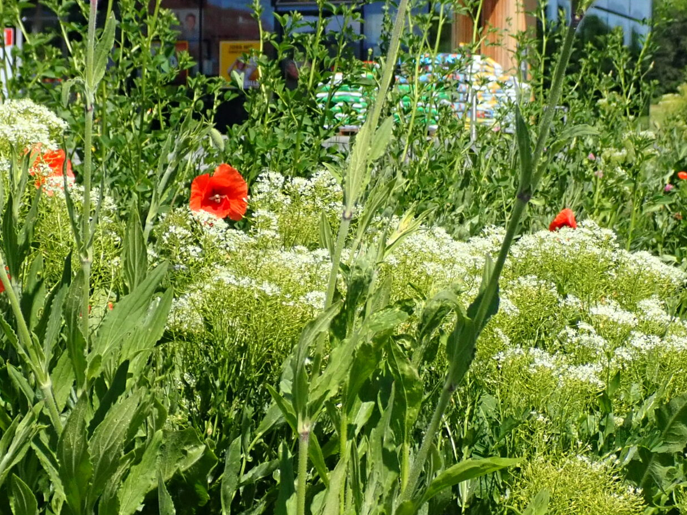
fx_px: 1786
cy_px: 285
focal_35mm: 90
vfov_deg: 16.4
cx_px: 330
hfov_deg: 21.8
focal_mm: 7.86
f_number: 11
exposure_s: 1/250
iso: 250
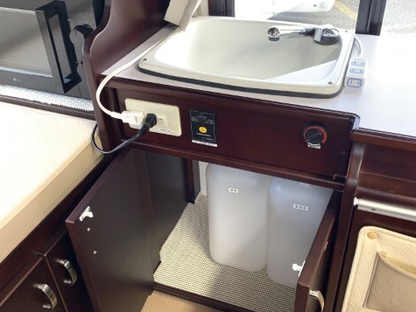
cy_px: 149
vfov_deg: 40.7
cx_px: 227
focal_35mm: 35
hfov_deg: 52.5
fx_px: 421
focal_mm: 4.25
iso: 100
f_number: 1.8
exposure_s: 1/60
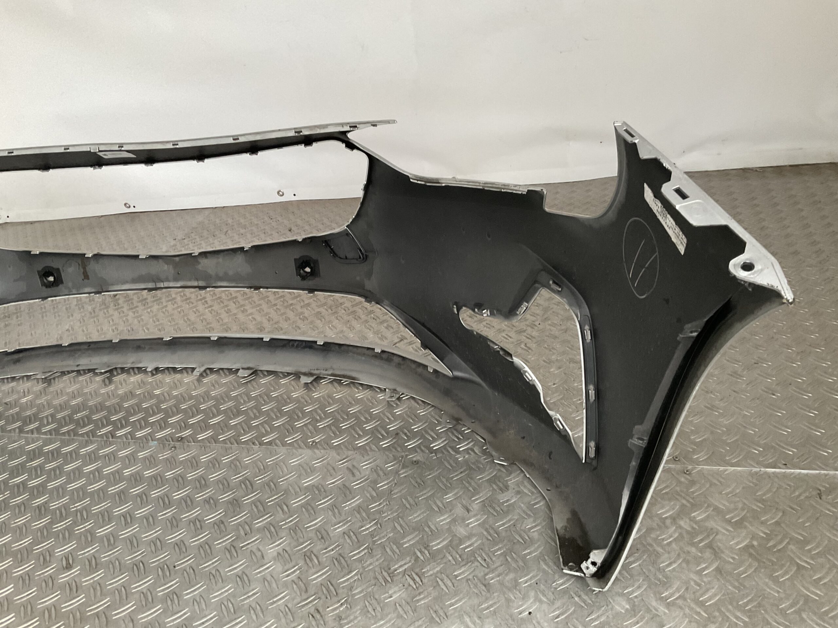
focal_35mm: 29
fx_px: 702
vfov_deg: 48.2
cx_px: 419
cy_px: 314
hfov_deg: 61.7
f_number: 1.8
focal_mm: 3
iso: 125
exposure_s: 1/50
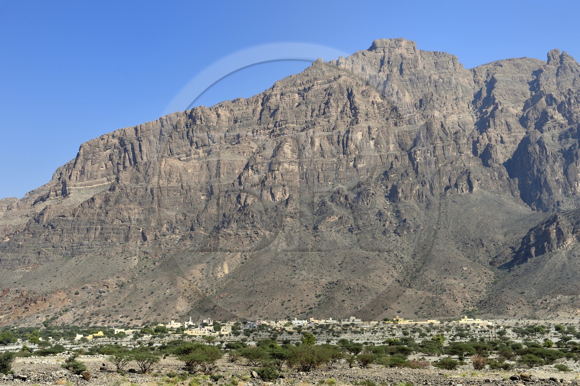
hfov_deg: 38.2
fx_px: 837
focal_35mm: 52
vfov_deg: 25.9
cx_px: 290
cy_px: 193
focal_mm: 52
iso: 200
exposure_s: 1/400
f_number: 10
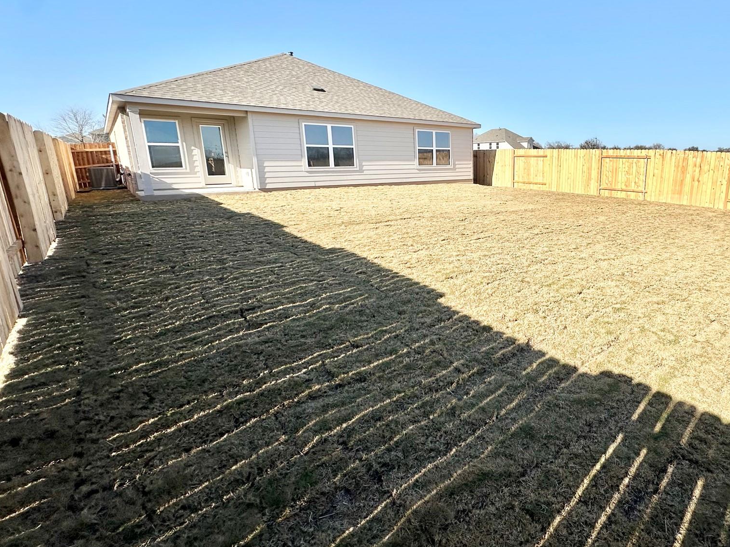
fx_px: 401
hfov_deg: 81.8
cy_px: 247
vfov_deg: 68.5
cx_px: 487
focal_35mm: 19
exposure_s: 1/2353
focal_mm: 2.22
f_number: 2.2
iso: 50
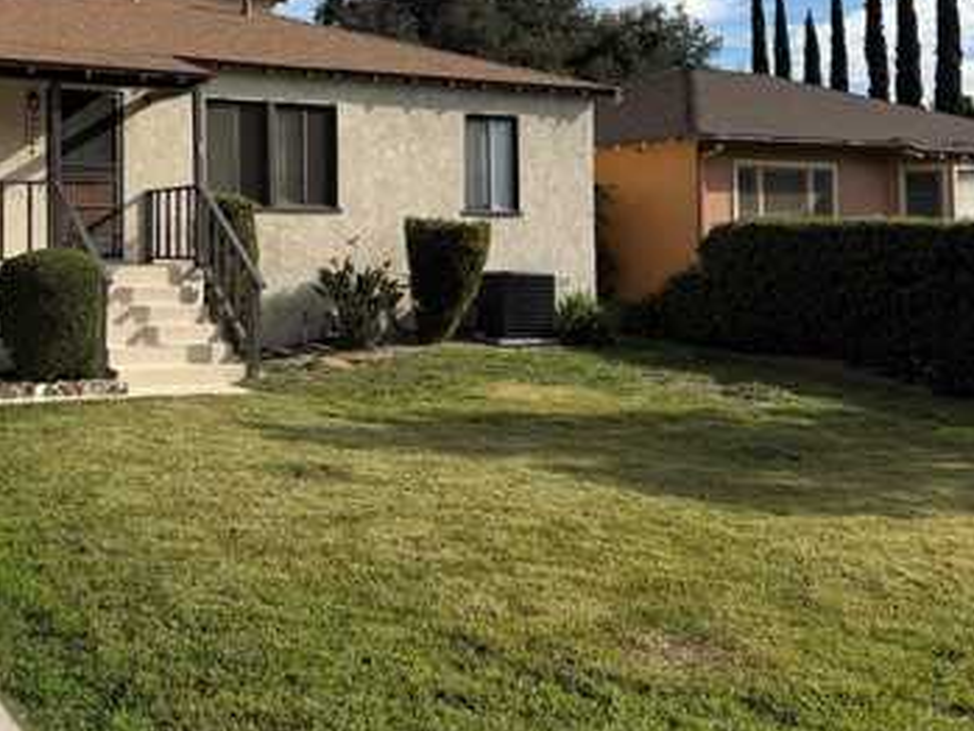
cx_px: 262
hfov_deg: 41.8
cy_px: 204
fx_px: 1238
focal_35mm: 44
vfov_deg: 32.4
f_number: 1.78
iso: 80
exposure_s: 1/3953
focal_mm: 6.76
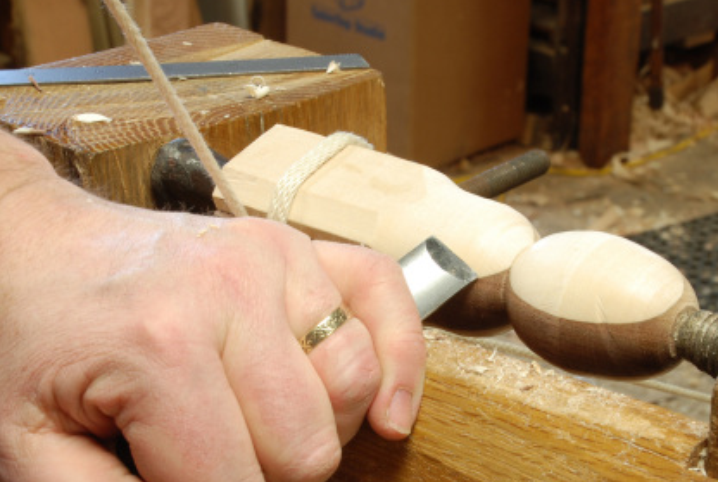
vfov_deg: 12.4
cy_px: 300
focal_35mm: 111
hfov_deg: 18.4
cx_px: 425
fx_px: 2218
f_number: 16
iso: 160
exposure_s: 1.6
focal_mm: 44
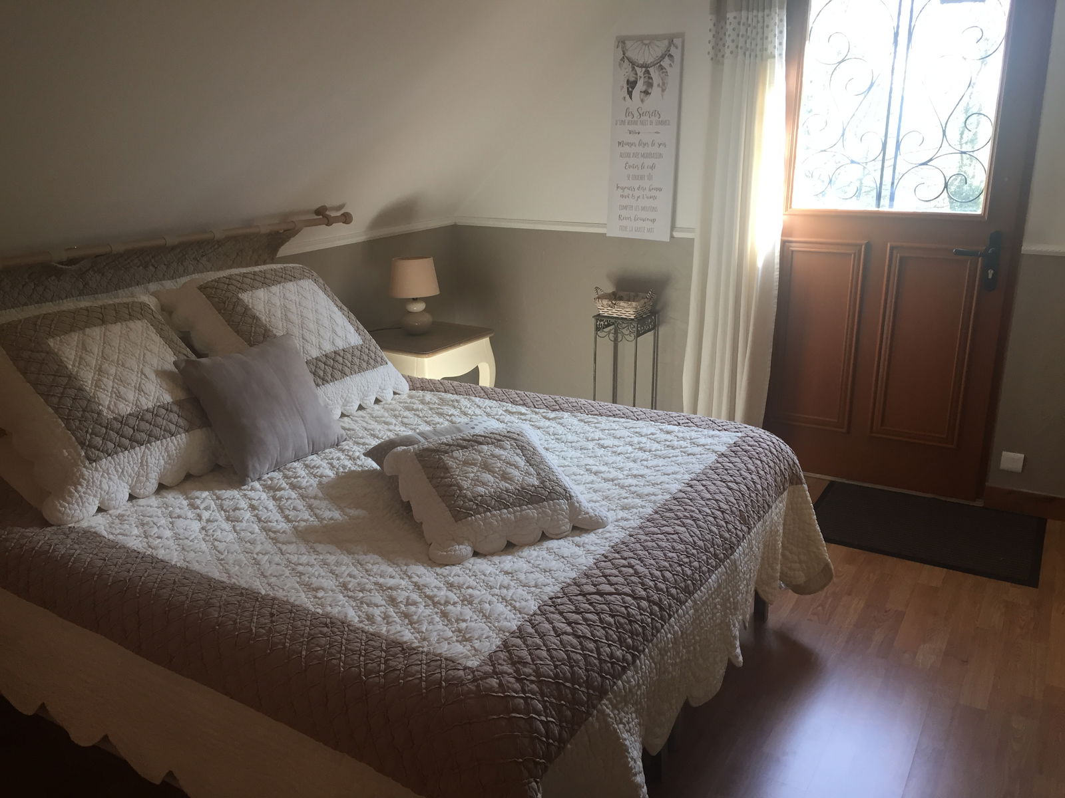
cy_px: 399
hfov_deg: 61.7
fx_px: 892
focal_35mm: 29
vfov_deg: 48.2
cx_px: 532
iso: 32
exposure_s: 1/33
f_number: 2.2
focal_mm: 4.15
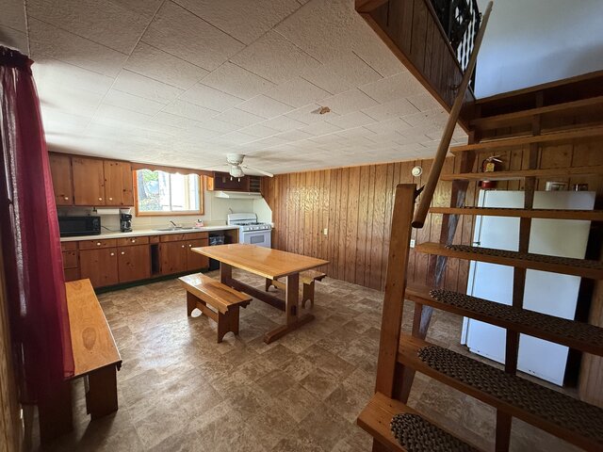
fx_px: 244
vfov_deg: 85.7
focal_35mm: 14
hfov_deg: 102.1
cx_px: 302
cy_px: 226
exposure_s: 1/60
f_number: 2.2
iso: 400
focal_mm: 2.22
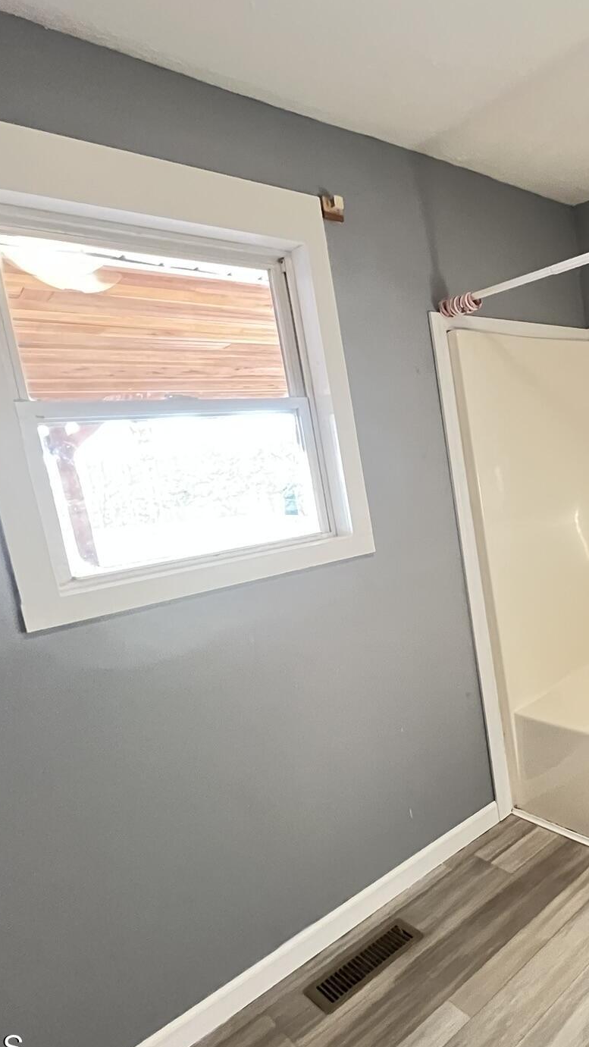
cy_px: 519
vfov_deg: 83.8
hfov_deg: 41.8
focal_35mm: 21
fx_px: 583
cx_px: 656
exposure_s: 1/40
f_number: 1.8
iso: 1000
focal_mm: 1.57
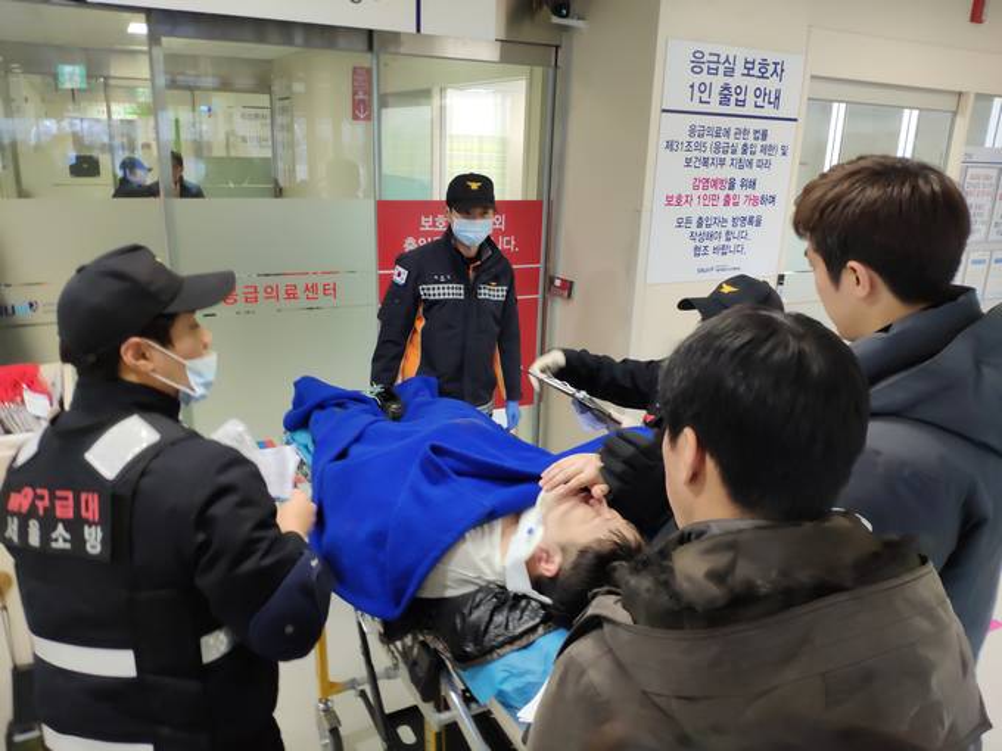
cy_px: 376
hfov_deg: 79.0
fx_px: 608
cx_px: 501
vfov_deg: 63.4
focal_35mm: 21
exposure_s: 1/50
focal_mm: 4.22
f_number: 1.8
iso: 188
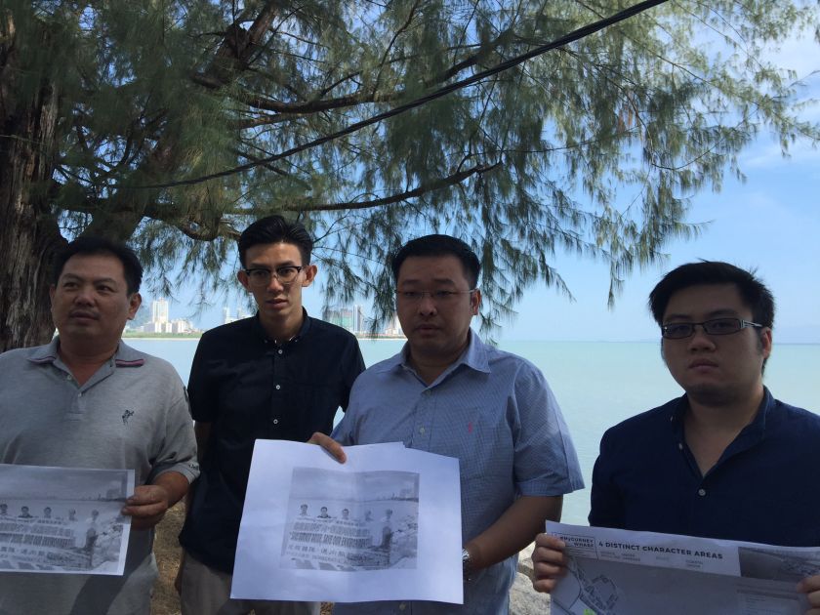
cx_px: 410
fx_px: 687
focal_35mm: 29
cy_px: 308
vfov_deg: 48.2
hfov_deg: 61.7
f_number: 2.2
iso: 32
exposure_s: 1/1582
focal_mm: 4.15
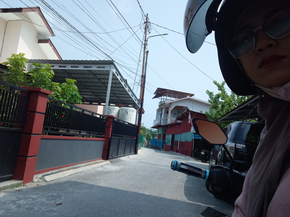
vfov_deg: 49.7
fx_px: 235
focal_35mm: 28
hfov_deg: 63.4
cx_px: 145
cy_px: 108
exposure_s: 1/837
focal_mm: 3.74
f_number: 2.25
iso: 101
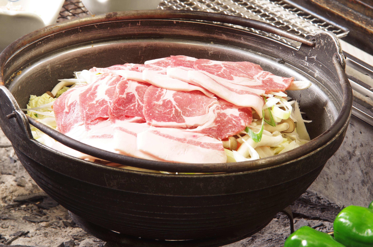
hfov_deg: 10.2
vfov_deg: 6.8
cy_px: 124
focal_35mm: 202
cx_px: 186
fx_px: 2089
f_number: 20
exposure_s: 4
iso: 200
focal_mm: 135
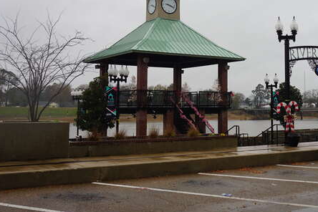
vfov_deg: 24.9
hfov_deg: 36.1
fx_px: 477
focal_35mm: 54
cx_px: 234
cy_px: 69
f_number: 7.1
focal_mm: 20
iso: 100
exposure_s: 1/80
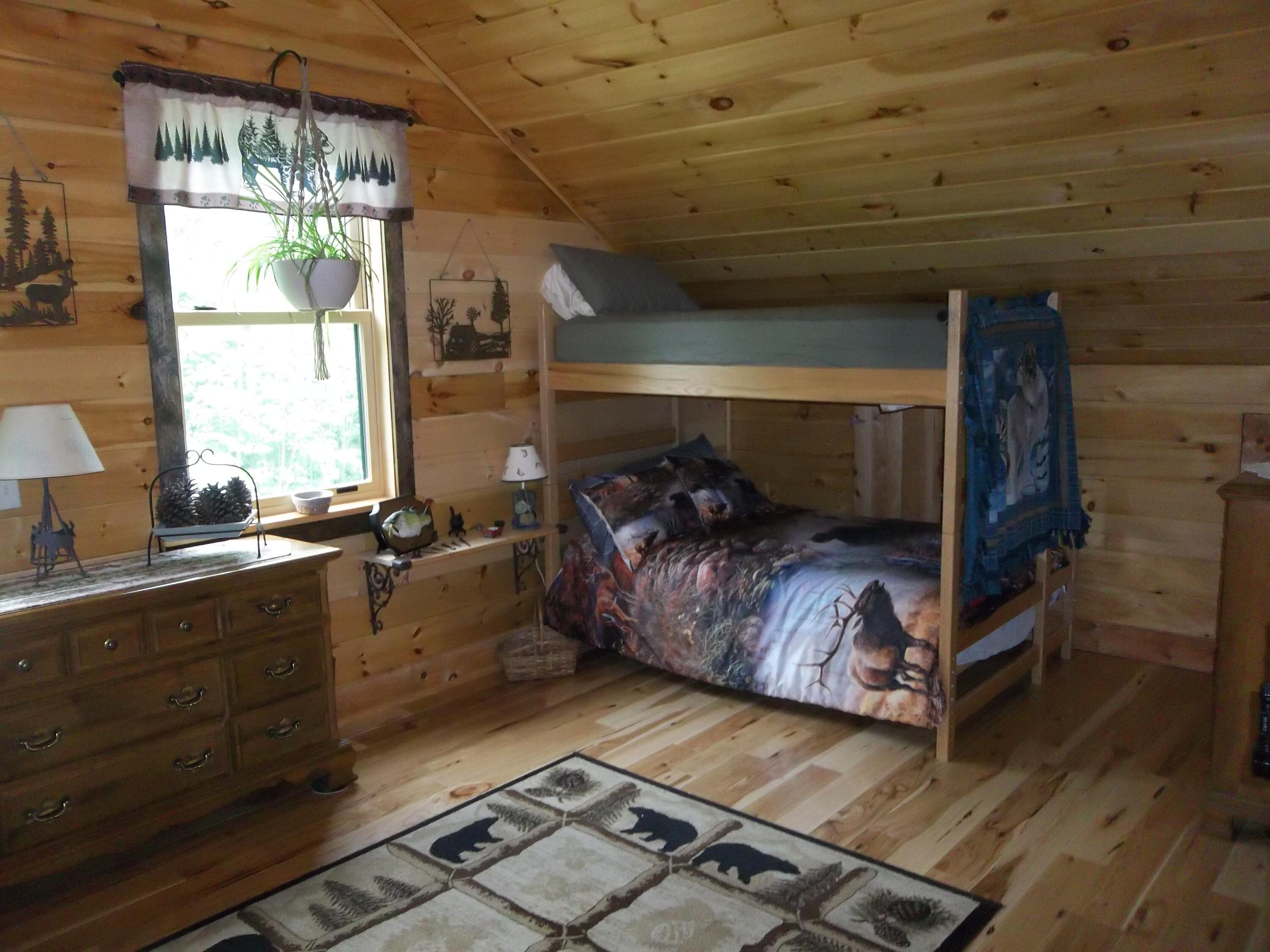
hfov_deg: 65.3
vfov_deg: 51.4
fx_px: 991
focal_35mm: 27
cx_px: 635
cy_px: 476
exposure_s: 1/30
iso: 320
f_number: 3.5
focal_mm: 4.9
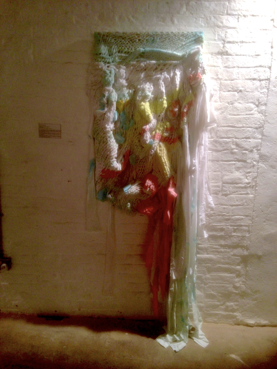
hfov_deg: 42.9
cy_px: 184
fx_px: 352
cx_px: 138
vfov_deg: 55.4
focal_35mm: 33
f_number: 2.4
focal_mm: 4.12
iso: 80
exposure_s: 1/20
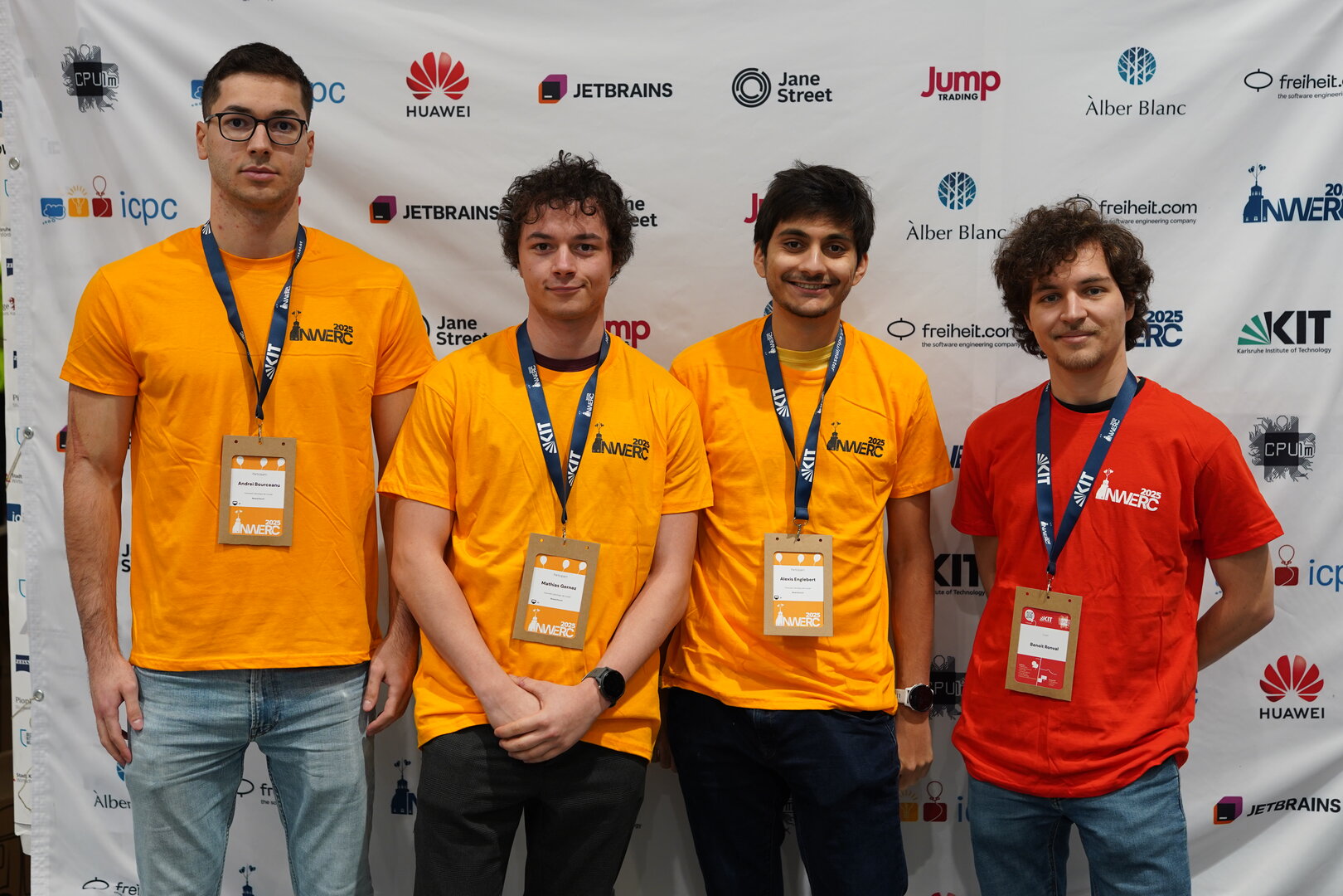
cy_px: 448
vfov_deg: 27.0
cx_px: 672
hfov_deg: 39.6
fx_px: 1865
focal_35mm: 50
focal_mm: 50
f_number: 2.8
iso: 640
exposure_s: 1/50
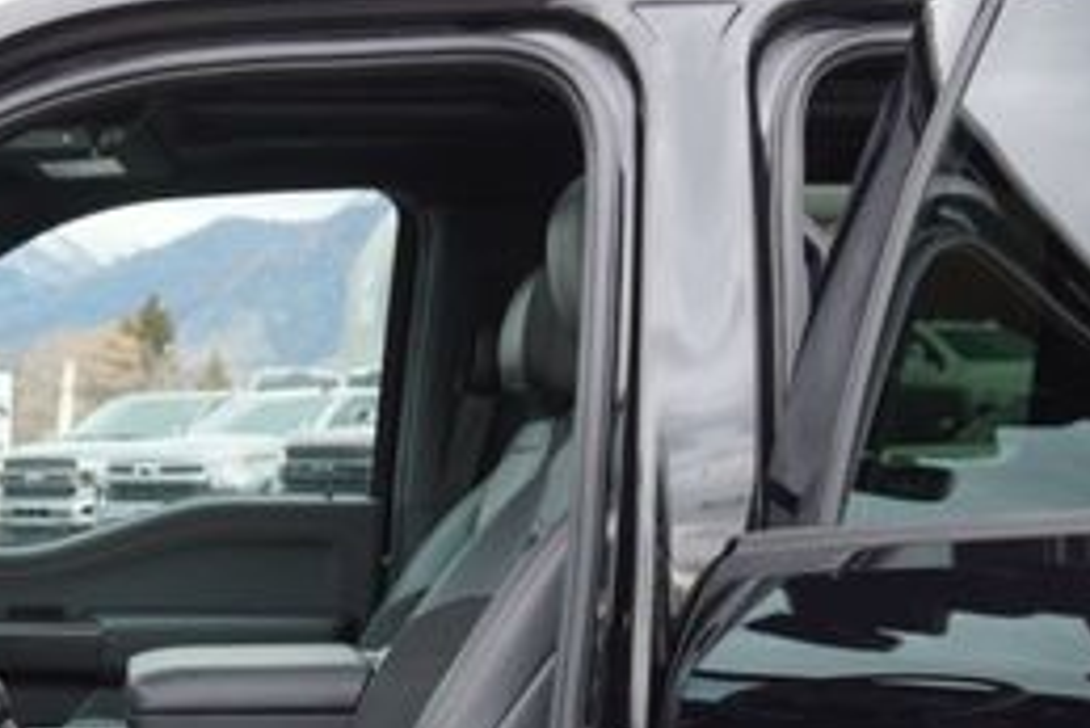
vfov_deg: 13.8
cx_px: -38
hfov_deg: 20.6
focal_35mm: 95
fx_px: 2878
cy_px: 980
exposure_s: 1/60
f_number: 4
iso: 125
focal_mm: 16
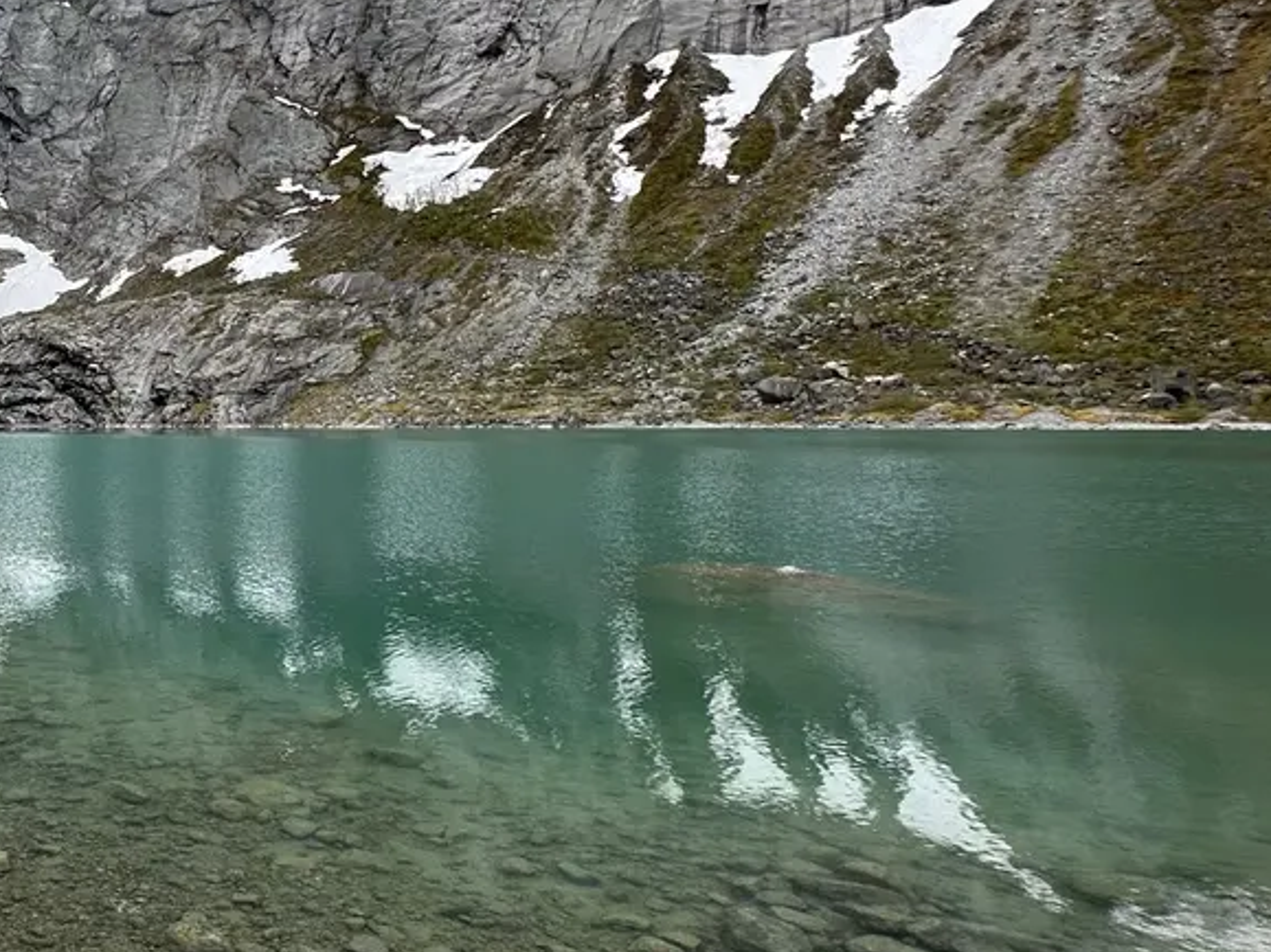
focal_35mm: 29
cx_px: 72
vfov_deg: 48.1
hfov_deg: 52.3
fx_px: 1065
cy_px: 408
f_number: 2.2
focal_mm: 2.22
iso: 40
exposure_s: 1/430
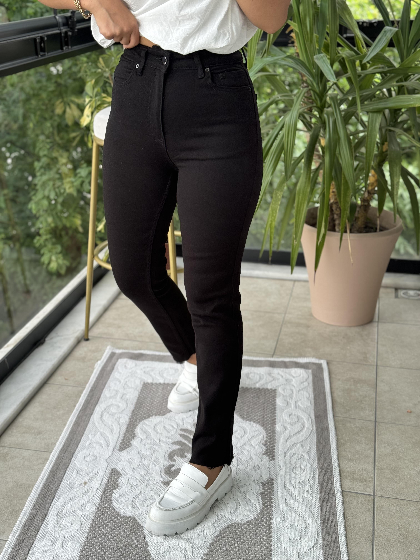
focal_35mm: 48
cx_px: 210
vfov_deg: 39.7
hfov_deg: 30.3
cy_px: 280
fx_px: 777
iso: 100
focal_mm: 6.76
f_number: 1.78
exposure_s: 1/73
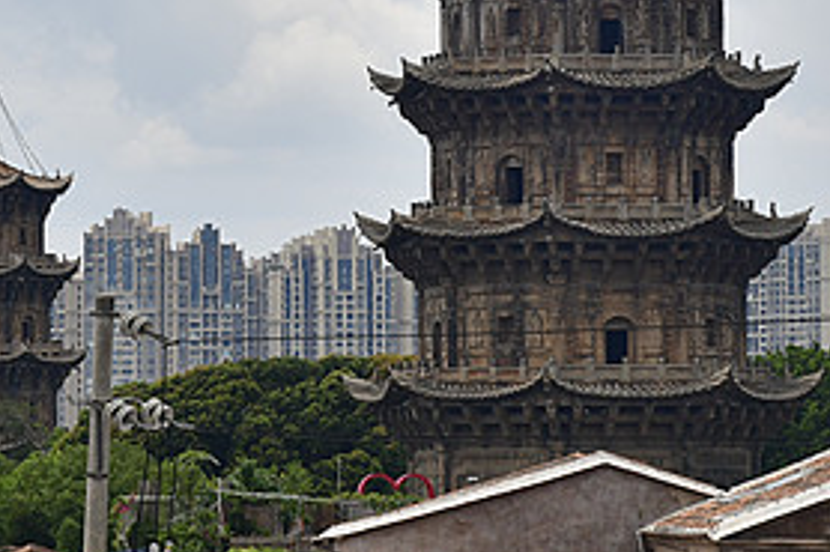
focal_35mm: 388
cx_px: 376
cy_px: 76
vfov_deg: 3.5
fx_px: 8940
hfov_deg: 5.3
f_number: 11
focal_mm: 90
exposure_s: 1/400
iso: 200
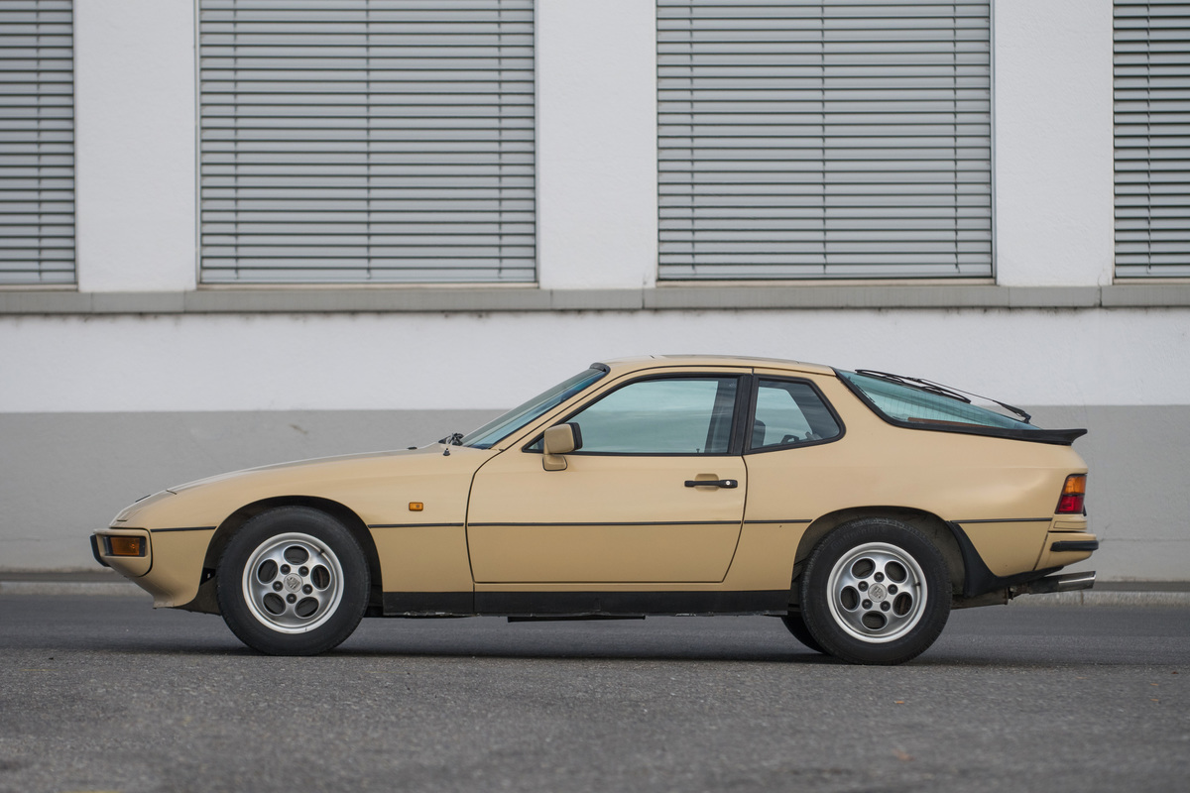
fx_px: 6693
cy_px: 396
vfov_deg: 6.8
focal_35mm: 202
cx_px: 595
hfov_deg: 10.2
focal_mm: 135
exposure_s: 1/4000
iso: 400
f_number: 2.8
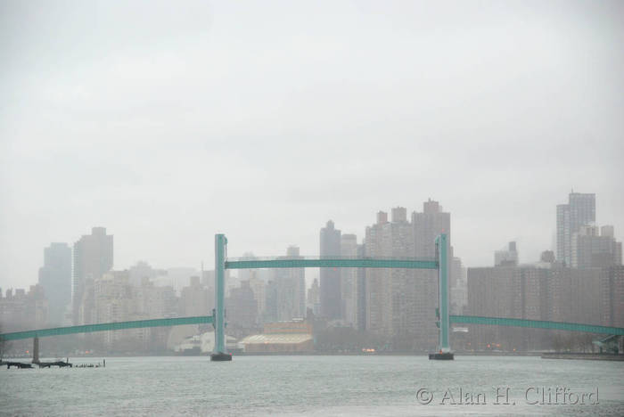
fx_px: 2472
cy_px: 208
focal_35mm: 142
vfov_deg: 9.6
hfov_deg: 14.4
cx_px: 312
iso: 320
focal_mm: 95
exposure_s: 1/200
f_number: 5.3
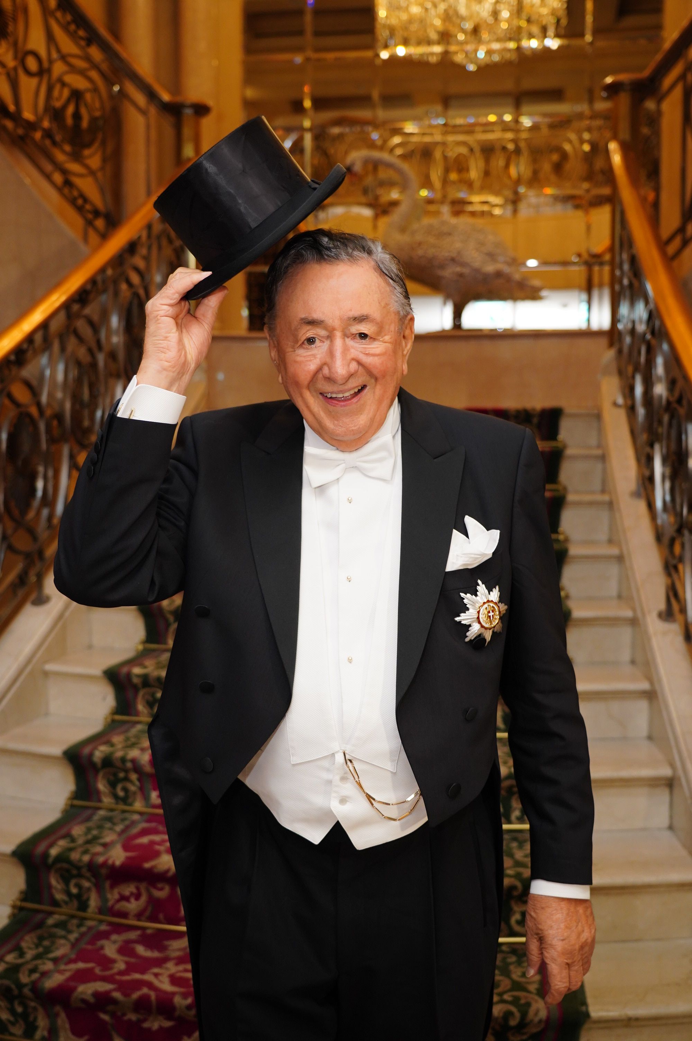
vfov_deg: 49.6
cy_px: 520
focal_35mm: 39
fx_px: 1126
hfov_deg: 34.1
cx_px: 346
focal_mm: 39
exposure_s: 1/60
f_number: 4
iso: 1600
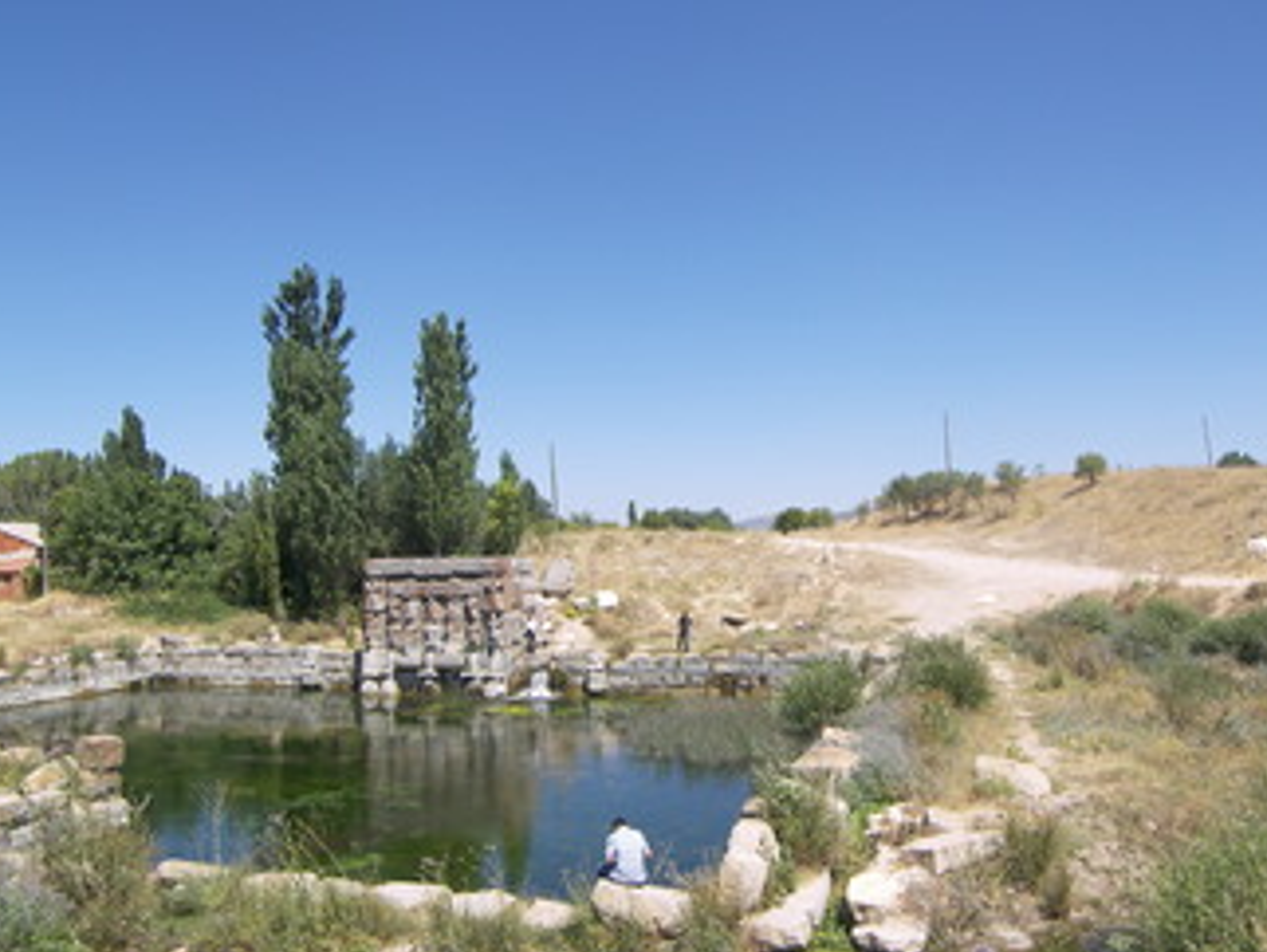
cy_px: 488
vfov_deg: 45.5
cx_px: 639
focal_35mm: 31
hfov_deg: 58.3
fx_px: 1135
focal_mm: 5.8
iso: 50
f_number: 2.8
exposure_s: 1/800
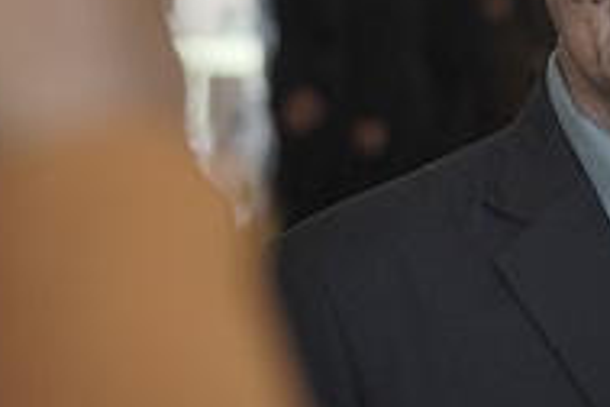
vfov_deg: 6.2
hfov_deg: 9.2
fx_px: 3761
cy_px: 0
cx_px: 584
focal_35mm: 222
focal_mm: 70
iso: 500
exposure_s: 1/200
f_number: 4
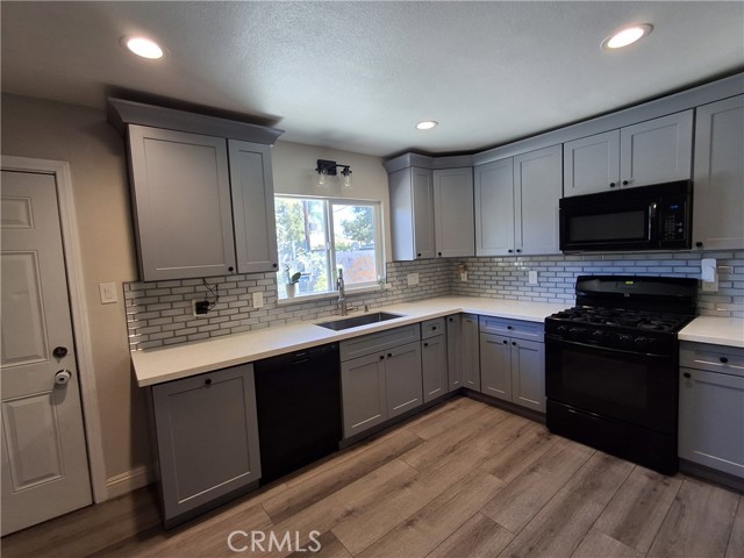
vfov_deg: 78.1
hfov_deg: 94.5
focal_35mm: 16
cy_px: 279
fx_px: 344
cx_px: 372
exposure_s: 1/40
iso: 40
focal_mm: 1.64
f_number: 2.2
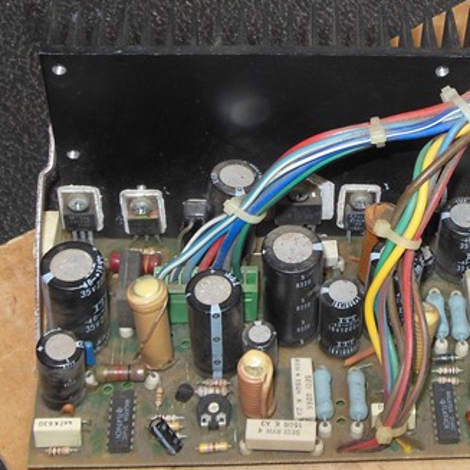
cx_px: 269
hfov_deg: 41.8
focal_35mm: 40
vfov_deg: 41.9
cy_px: 237
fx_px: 614
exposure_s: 1/30
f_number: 3.5
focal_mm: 6
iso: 125
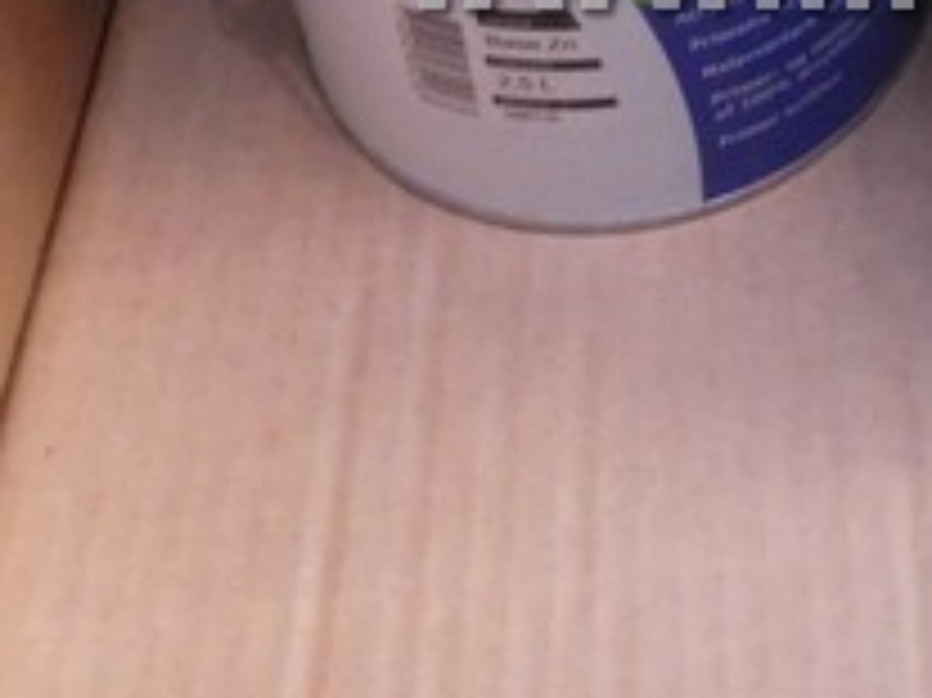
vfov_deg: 17.6
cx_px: 885
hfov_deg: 26.6
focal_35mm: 70
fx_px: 1884
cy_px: -495
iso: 800
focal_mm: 3.6
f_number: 8
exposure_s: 1/60
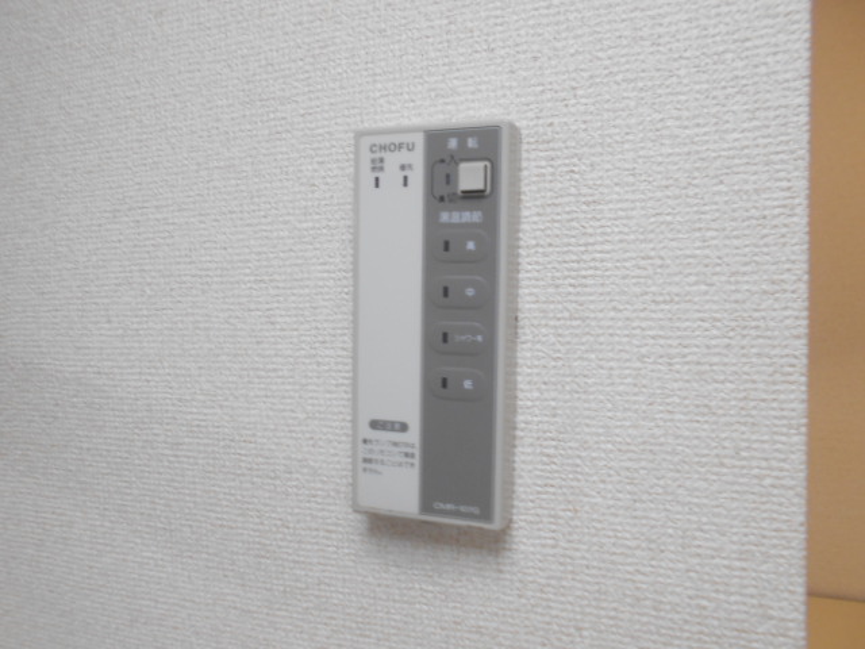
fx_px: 650
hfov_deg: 67.3
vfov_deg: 53.1
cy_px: 324
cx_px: 432
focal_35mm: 26
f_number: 3.2
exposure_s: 1/30
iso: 160
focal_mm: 4.6
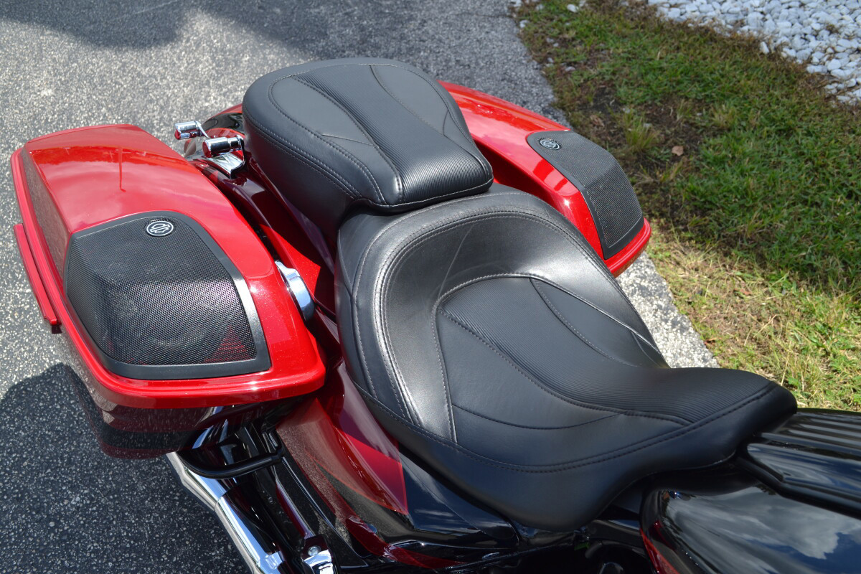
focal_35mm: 36
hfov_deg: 53.1
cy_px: 287
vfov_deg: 36.9
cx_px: 430
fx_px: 861
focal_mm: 24
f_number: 7.1
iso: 100
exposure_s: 1/200
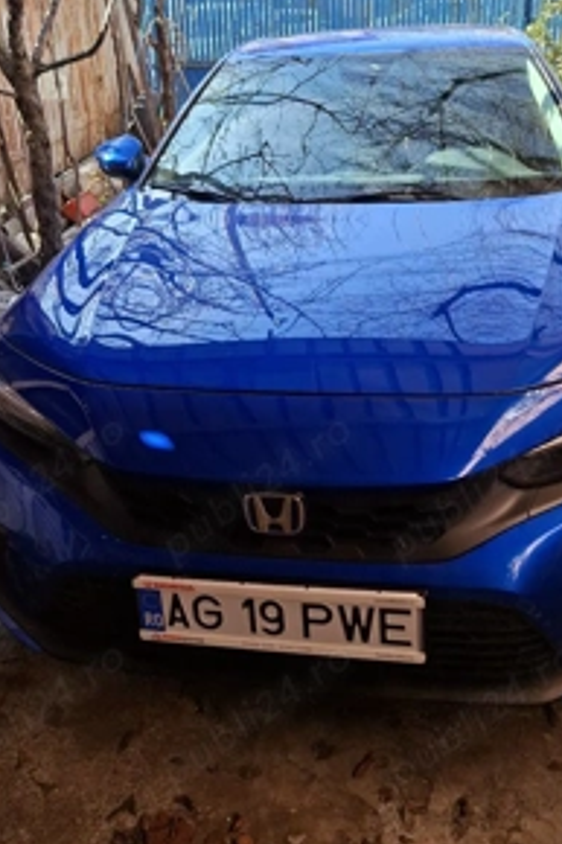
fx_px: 774
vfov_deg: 56.3
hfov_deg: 39.9
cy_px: 297
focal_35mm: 33
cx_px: 314
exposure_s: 1/270
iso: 50
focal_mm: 5.54
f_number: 1.8
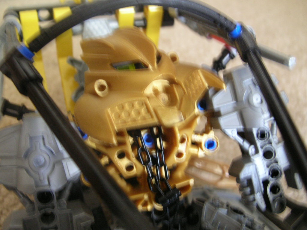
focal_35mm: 37
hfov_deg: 50.1
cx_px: 154
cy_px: 115
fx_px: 328
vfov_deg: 38.7
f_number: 2.7
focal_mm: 6.2
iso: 108
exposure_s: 1/4
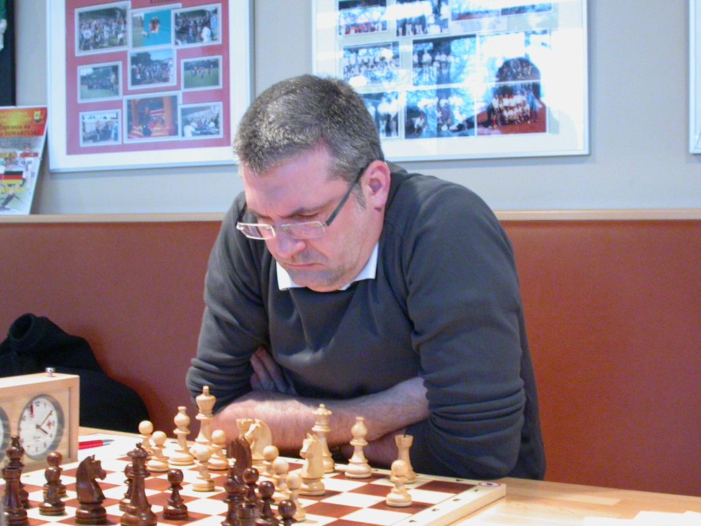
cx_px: 350
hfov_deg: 36.2
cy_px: 263
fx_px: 1073
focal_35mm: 53
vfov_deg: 27.5
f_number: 4.2
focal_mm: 11.1
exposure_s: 1/11.5
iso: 400
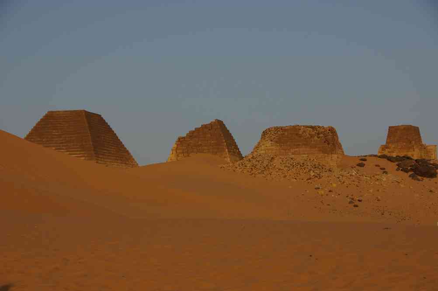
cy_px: 146
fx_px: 1185
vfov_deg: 14.0
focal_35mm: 98
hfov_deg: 20.9
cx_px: 219
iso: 100
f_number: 8
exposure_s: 1/180
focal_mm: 65
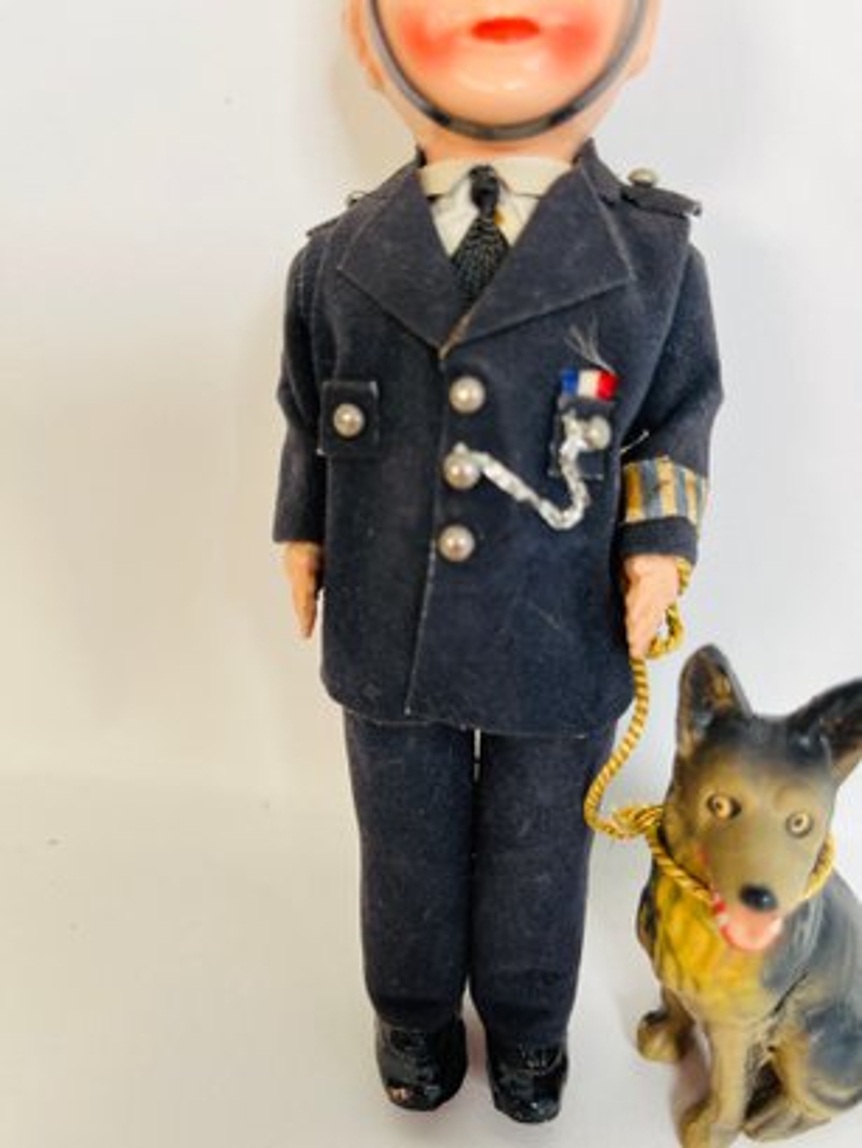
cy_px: 574
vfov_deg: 67.3
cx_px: 431
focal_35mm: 26
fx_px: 863
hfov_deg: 53.1
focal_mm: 5.1
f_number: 1.6
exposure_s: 1/106
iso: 64
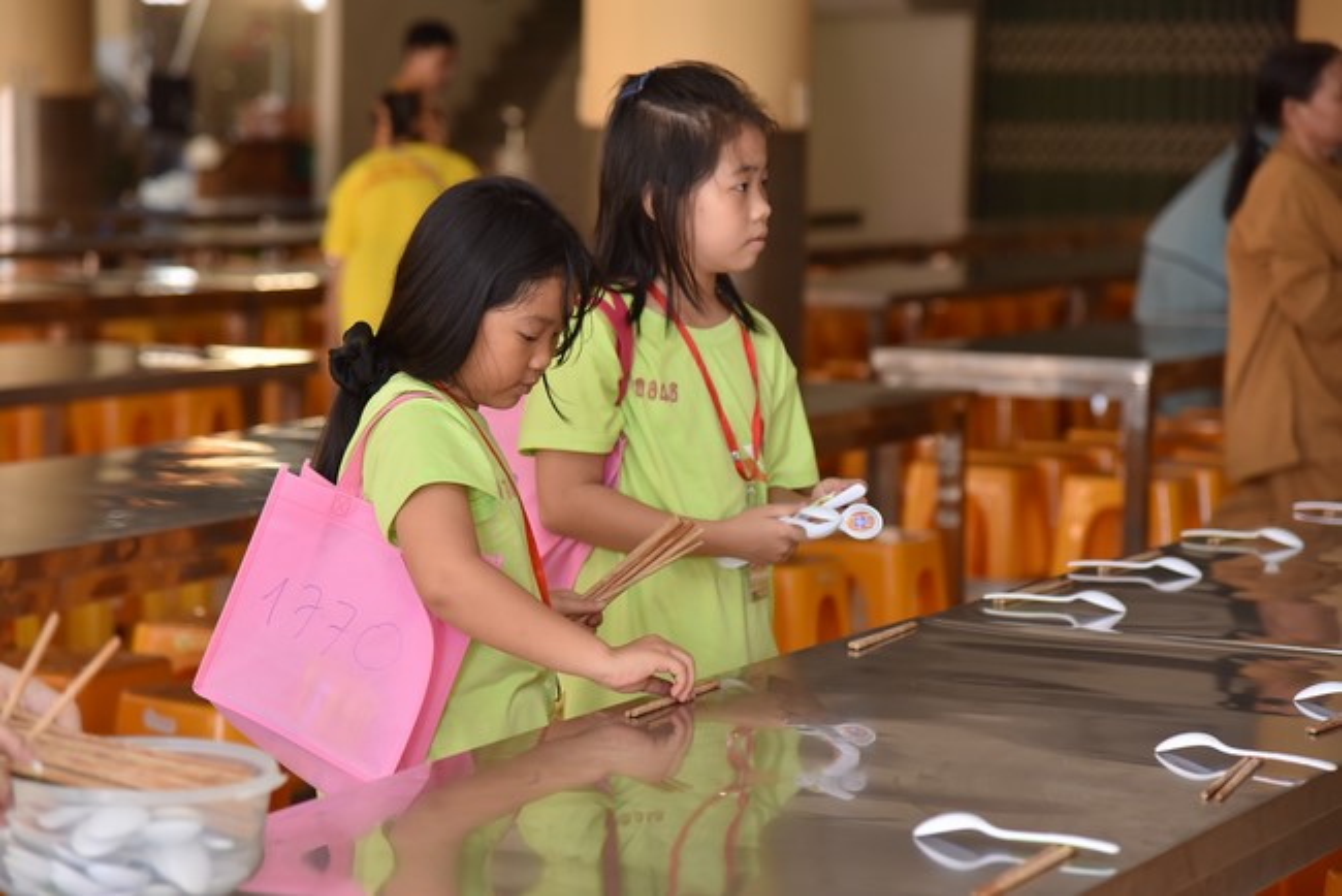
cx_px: 671
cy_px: 448
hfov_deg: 17.1
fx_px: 4475
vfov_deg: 11.4
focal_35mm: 120
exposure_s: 1/160
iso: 640
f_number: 4.5
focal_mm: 120
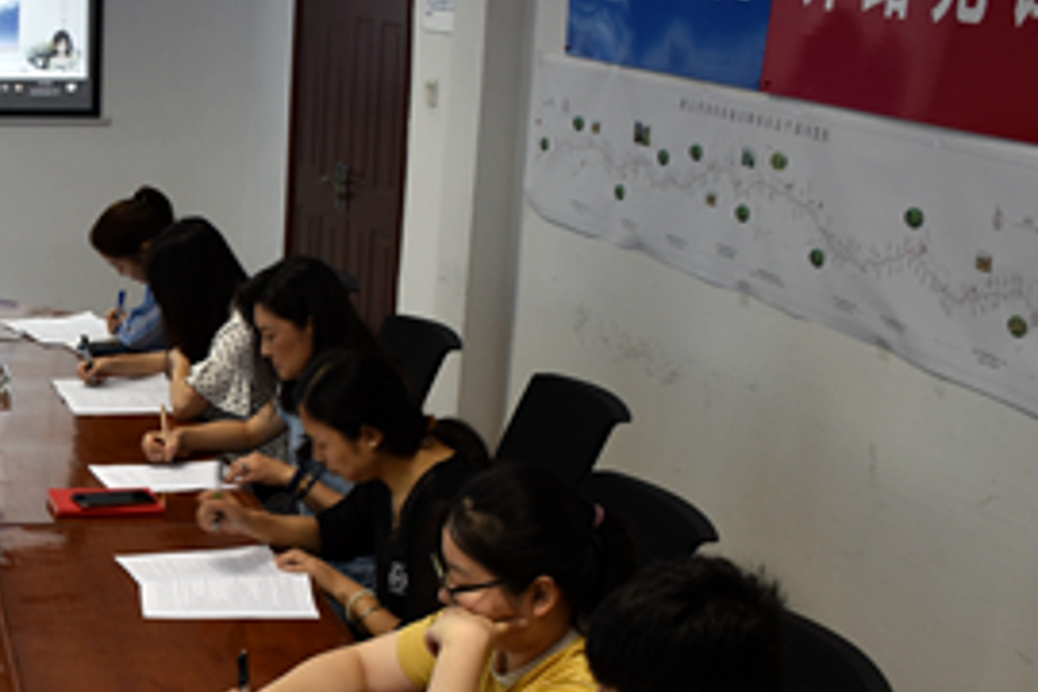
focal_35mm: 70
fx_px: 2018
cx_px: -65
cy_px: 590
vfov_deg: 19.2
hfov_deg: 26.8
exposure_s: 1/10
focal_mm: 18
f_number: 3.5
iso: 100
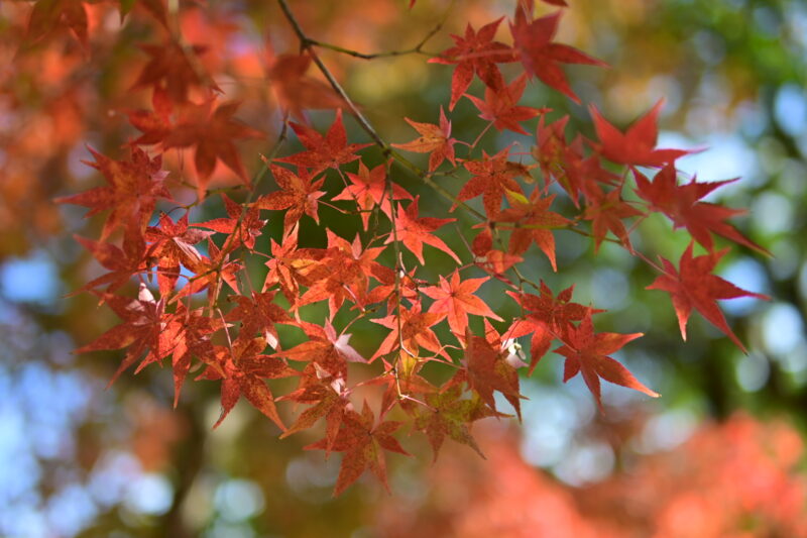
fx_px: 1008
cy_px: 269
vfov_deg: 29.9
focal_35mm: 45
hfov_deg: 43.6
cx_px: 404
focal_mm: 30
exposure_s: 1/1250
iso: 100
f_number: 1.4
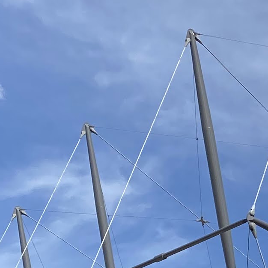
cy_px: 281
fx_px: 1296
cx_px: 483
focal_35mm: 148
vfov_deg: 11.7
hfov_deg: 11.0
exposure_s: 1/3401
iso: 32
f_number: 1.8
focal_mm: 4.25
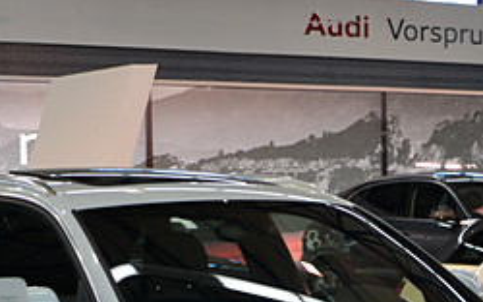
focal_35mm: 127
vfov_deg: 10.0
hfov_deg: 16.4
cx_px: 211
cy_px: 437
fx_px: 1671
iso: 400
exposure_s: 1/60
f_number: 4
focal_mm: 26
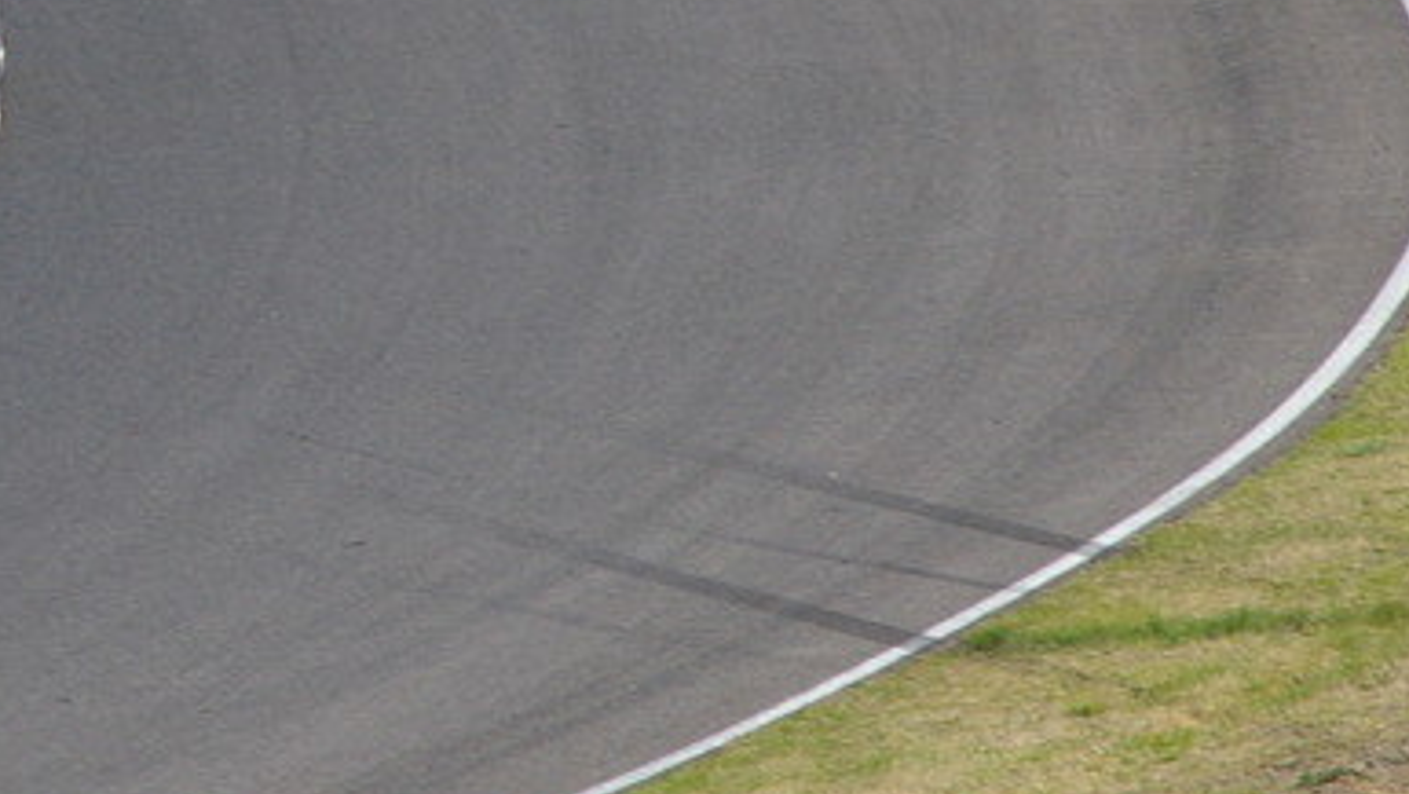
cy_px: 48
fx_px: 22330
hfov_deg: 3.6
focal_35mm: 597
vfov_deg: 2.0
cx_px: 22
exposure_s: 1/125
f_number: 13
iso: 200
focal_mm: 143
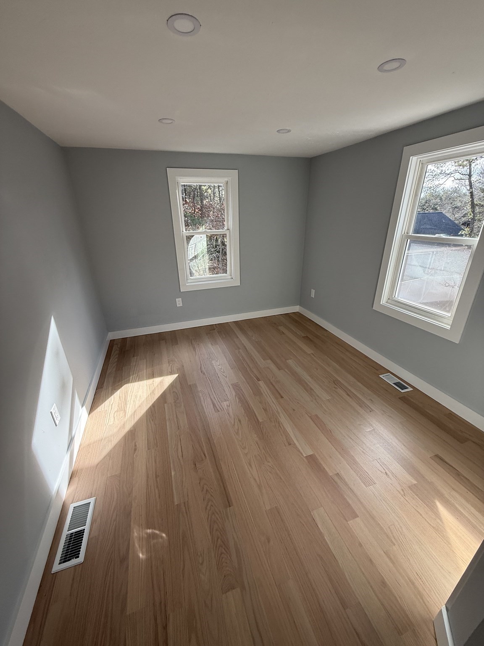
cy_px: 323
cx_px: 242
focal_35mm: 14
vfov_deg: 102.1
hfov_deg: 85.7
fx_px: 261
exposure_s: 1/155
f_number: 2.2
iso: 64
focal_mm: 2.22
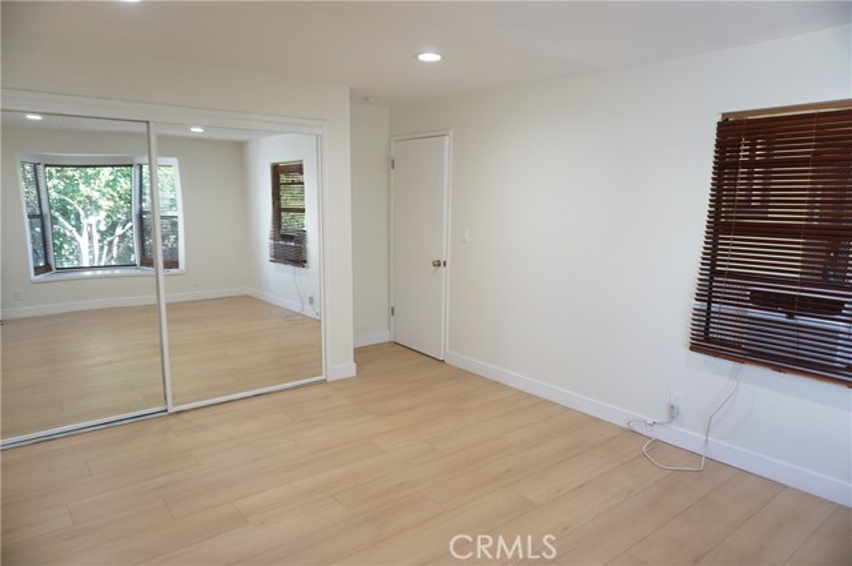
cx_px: 426
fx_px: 567
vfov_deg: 53.0
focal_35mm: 24
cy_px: 283
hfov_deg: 73.8
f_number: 3.5
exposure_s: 1/60
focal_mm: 16
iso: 320
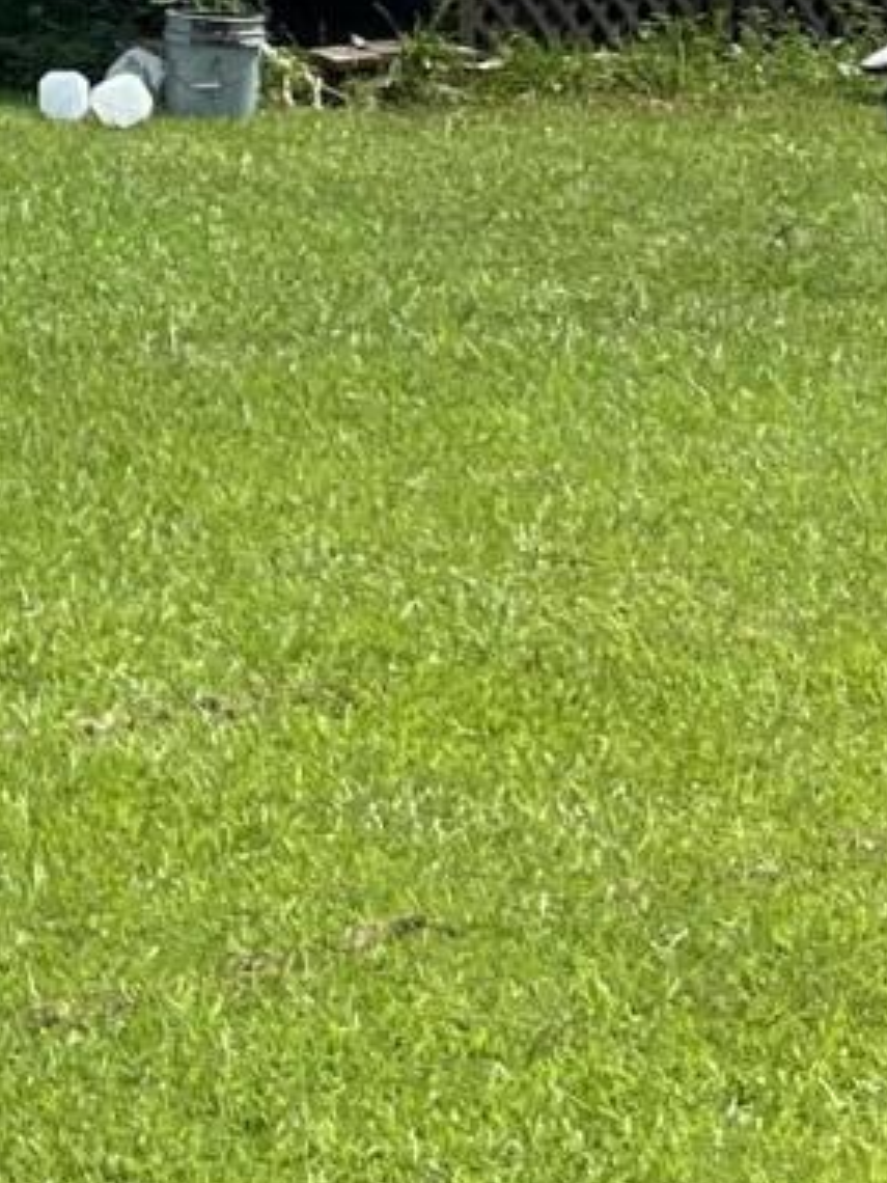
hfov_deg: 9.9
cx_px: -962
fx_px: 4681
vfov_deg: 13.9
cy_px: -293
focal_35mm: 137
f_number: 1.6
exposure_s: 1/1748
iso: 50
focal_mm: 5.1
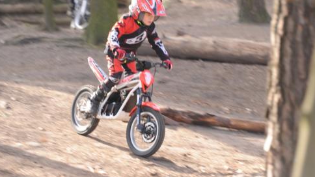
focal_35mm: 157
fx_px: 1311
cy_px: 73
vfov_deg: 7.7
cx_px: 156
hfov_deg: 13.7
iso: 250
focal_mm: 145
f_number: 5.6
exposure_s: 1/80
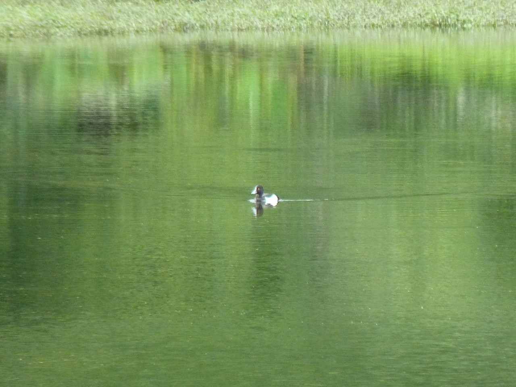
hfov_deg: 2.1
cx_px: 258
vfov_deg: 1.6
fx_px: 14146
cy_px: 194
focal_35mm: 949
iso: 400
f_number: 4.4
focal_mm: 86.4
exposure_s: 1/80
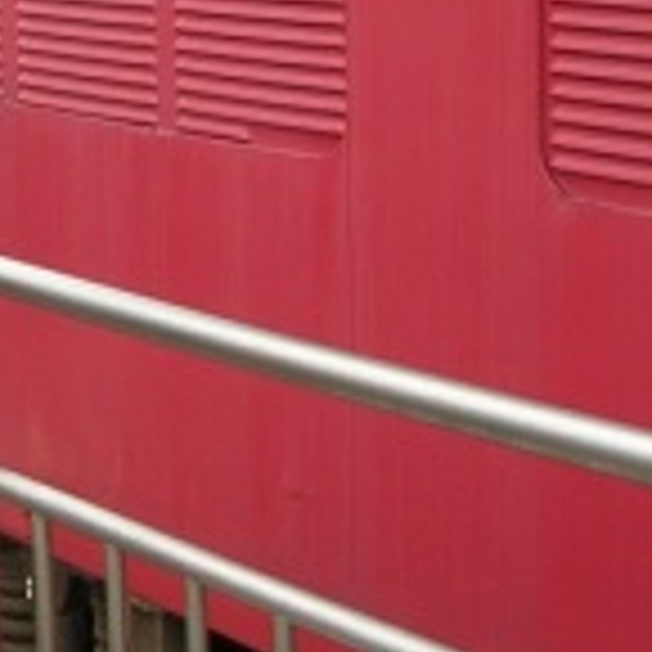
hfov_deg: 16.1
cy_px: -38
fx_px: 2280
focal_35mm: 107
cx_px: 76
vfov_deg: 15.9
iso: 50
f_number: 2.8
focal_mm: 5.8
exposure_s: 1/98.8
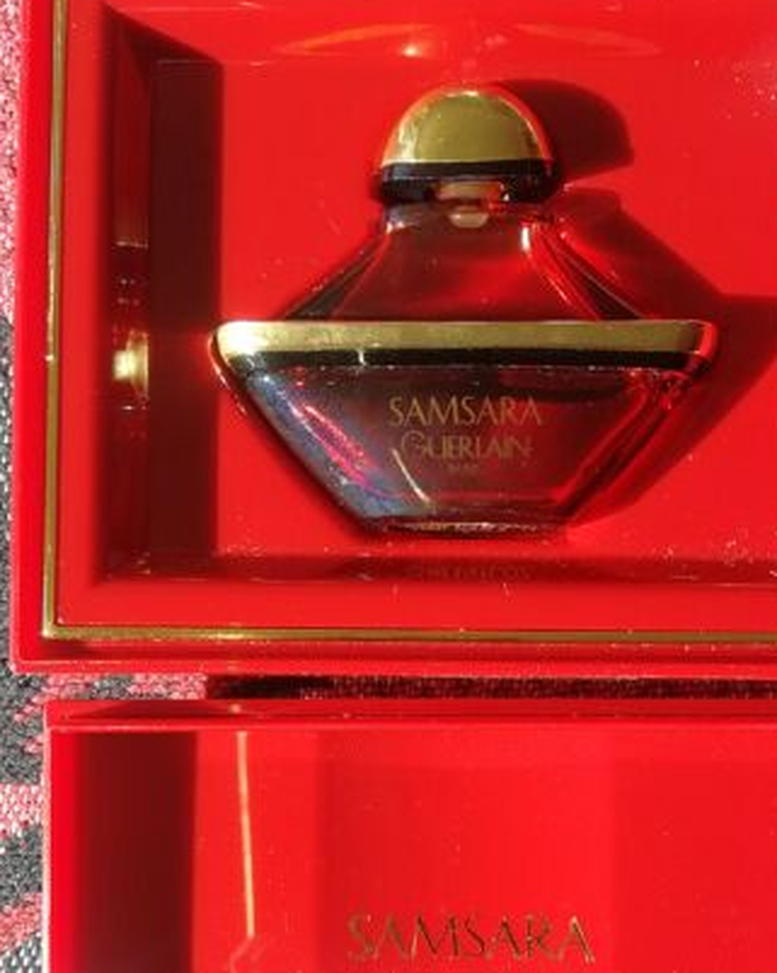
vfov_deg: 43.2
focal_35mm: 42
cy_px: 661
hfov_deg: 35.5
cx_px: 460
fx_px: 1209
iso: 50
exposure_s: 1/200
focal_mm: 3.95
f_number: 2.2
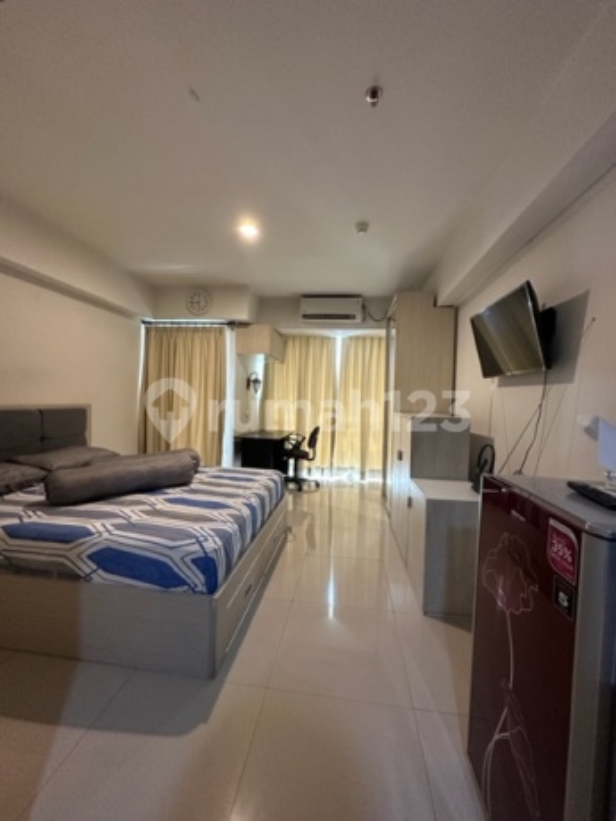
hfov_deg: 85.7
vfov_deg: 102.1
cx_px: 308
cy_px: 410
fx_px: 332
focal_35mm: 14
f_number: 2.2
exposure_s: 1/60
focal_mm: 2.22
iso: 500
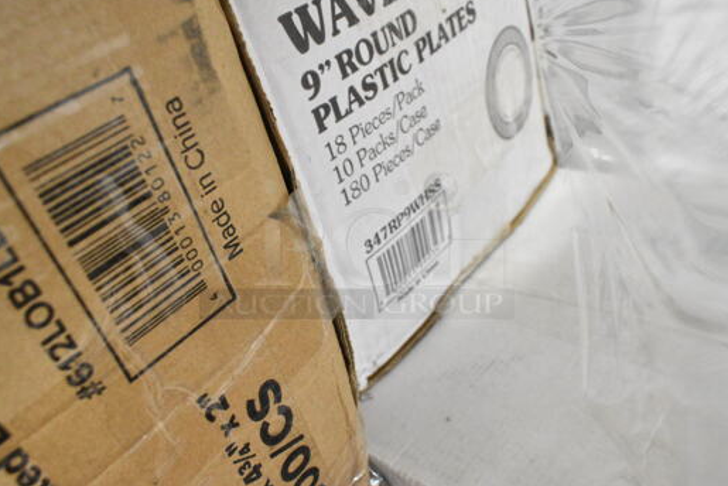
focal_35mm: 32
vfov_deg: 41.2
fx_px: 647
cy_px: 244
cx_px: 358
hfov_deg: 58.7
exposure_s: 1/200
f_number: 7.1
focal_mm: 18
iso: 6400
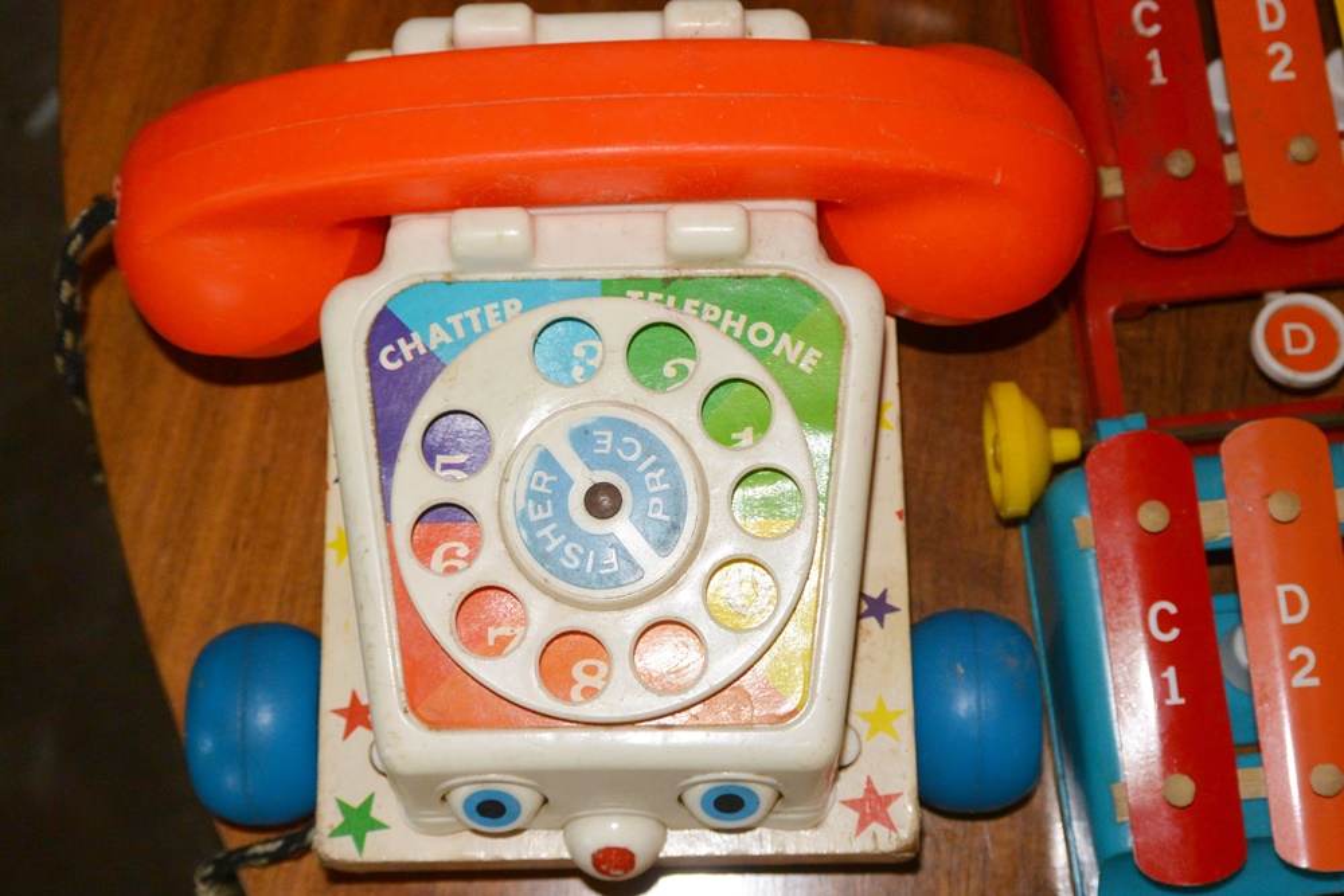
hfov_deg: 36.9
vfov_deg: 25.1
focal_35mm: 54
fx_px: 2016
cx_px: 672
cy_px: 448
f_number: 5
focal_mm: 20.3
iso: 250
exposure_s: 1/60
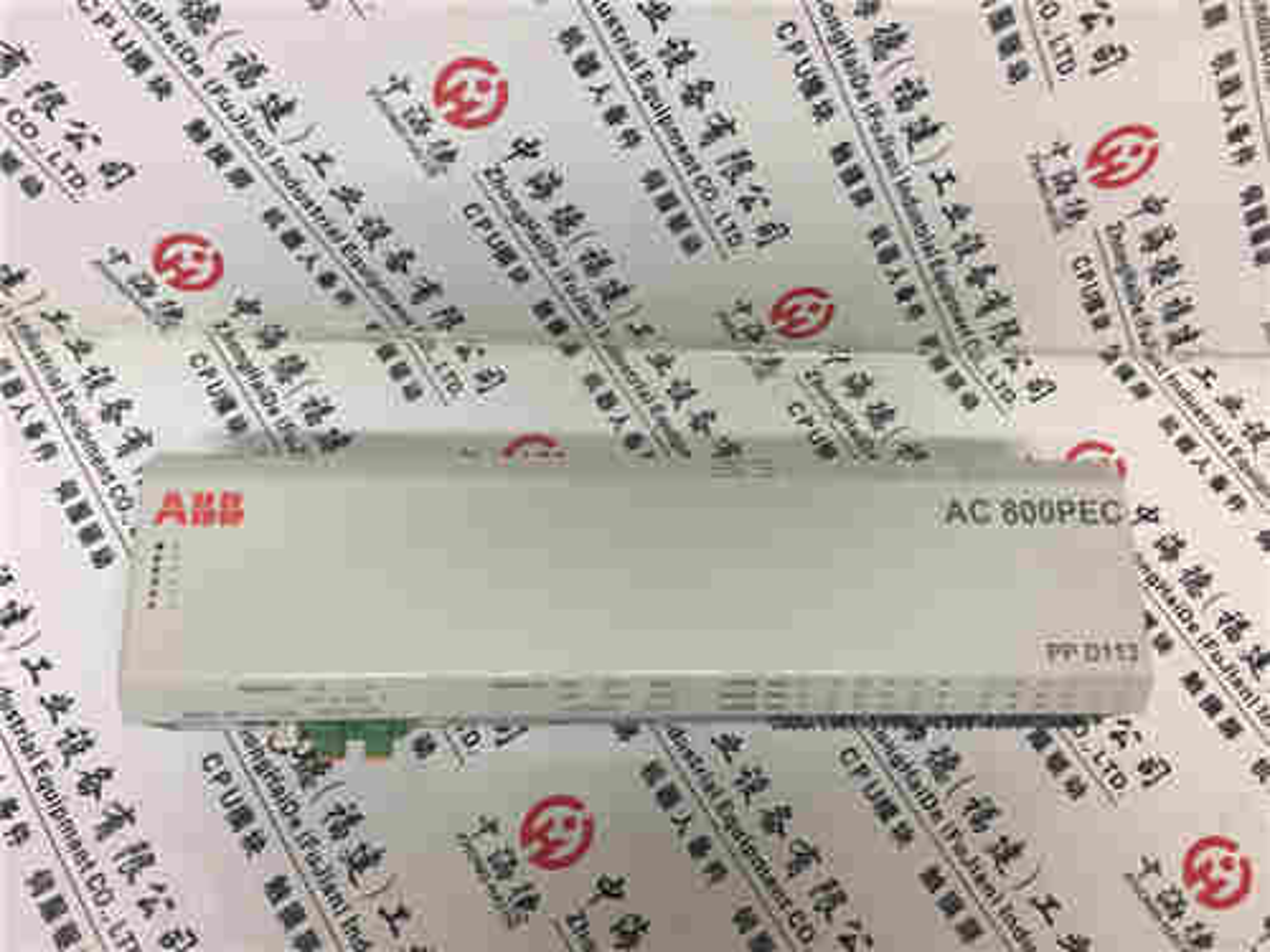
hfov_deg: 61.7
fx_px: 1064
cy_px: 476
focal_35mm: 29
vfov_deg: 48.2
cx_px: 635
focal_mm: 4.15
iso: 100
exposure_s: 1/33
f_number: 2.2
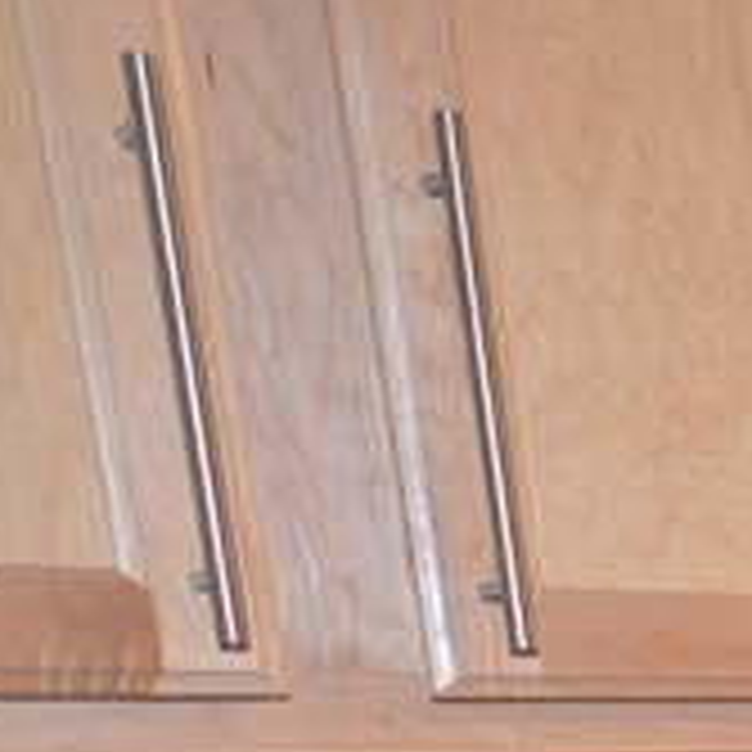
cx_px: 2200
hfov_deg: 11.8
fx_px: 2040
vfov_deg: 18.2
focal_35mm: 83
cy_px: 1175
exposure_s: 1/60
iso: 800
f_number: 3.5
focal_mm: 10
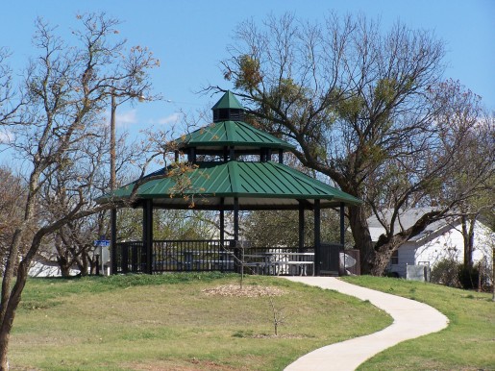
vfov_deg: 9.3
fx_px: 2273
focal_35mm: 159
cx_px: 248
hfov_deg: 12.4
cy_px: 186
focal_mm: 26.4
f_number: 4.5
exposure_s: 1/500
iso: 80
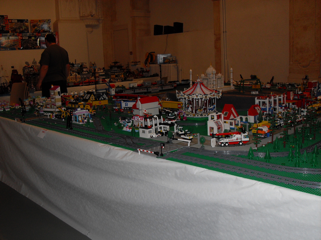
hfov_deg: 50.1
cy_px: 120
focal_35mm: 37
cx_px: 160
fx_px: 343
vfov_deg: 38.7
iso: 100
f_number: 2.8
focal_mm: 6.3
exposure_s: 1/45
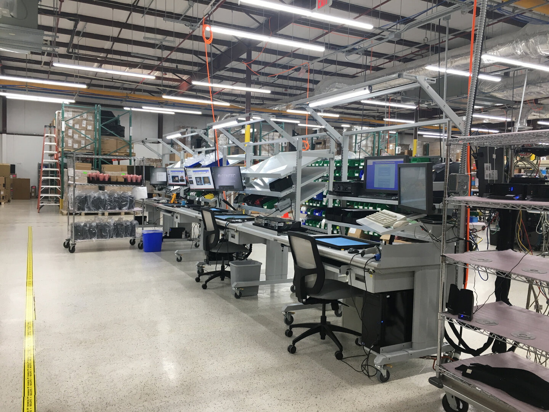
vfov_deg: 48.2
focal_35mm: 29
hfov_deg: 61.7
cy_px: 206
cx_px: 274
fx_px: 460
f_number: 2.2
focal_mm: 4.15
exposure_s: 1/30
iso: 32
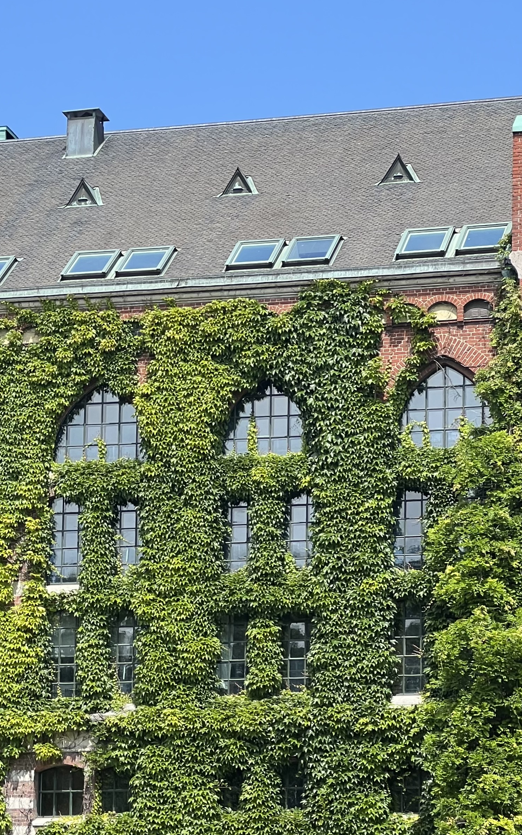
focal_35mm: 135
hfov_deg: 9.6
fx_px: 3073
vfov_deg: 15.4
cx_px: 6
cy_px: 609
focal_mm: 9
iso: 32
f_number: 2.8
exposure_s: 1/418
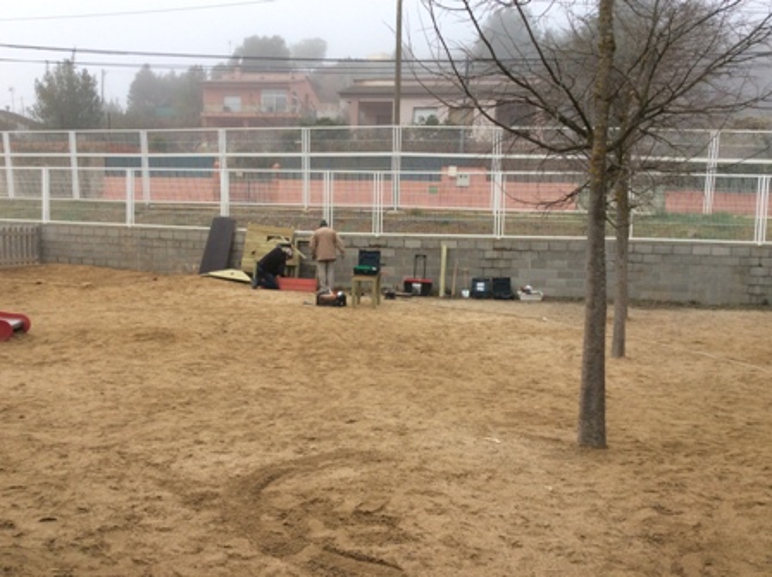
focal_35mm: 32
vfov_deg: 44.1
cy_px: 288
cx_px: 386
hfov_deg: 56.9
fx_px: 713
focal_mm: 3.3
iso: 32
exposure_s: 1/602
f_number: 2.4
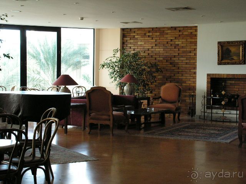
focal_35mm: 63
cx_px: 123
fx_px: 448
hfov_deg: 30.7
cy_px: 92
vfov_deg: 23.3
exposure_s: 1/80
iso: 125
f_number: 3.3
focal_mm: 10.6
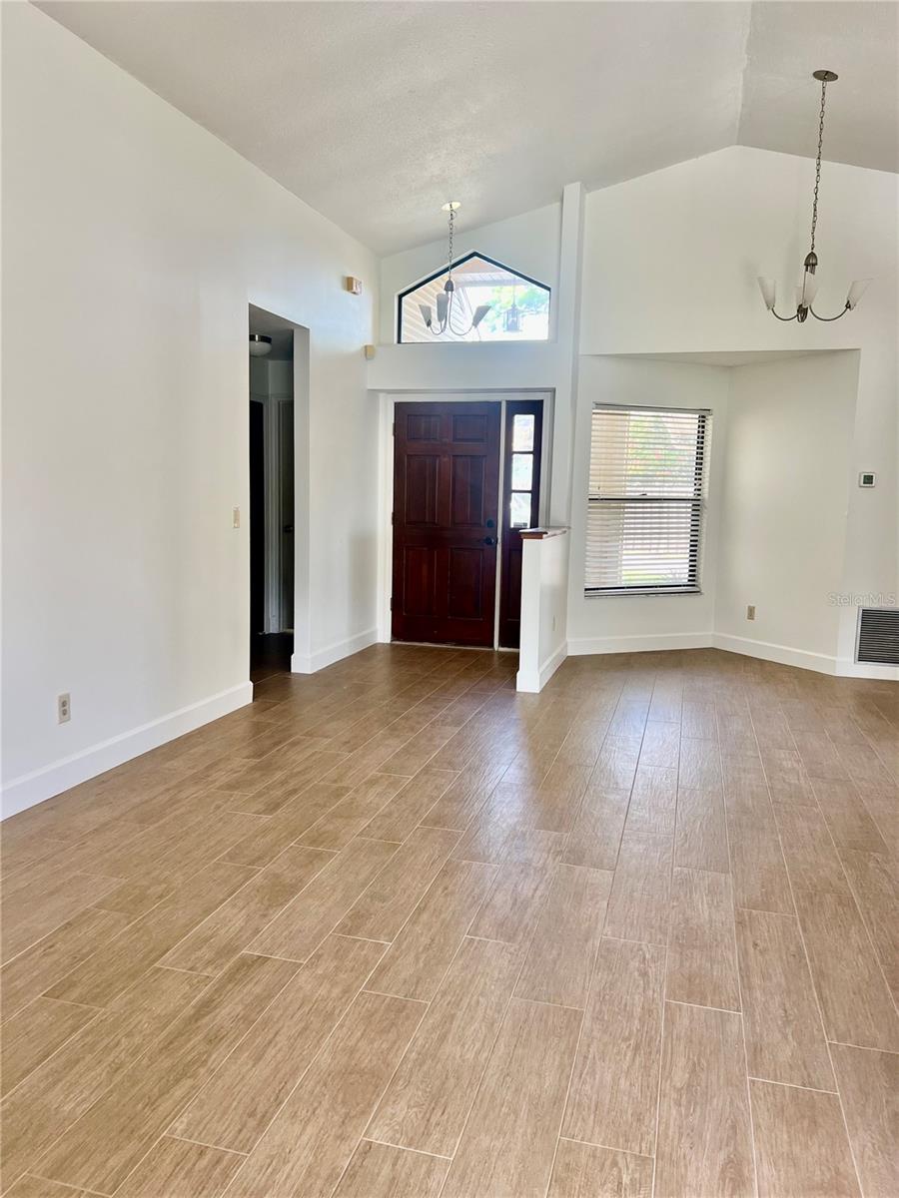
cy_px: 599
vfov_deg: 67.3
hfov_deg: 53.1
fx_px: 900
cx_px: 450
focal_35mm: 26
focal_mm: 5.7
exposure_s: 1/121
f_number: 1.5
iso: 80
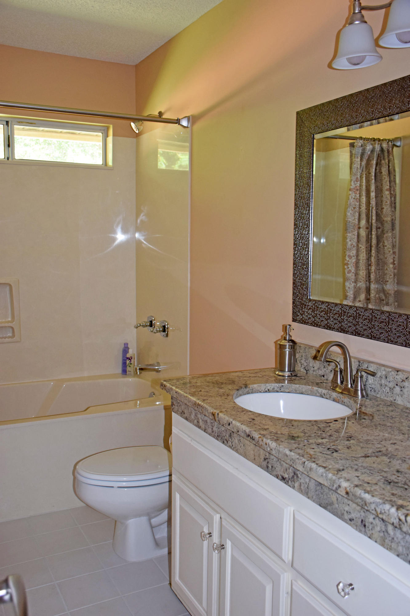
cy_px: 308
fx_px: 589
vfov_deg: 55.1
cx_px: 205
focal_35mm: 34
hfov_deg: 38.4
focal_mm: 23
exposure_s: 1/60
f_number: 3.8
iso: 800
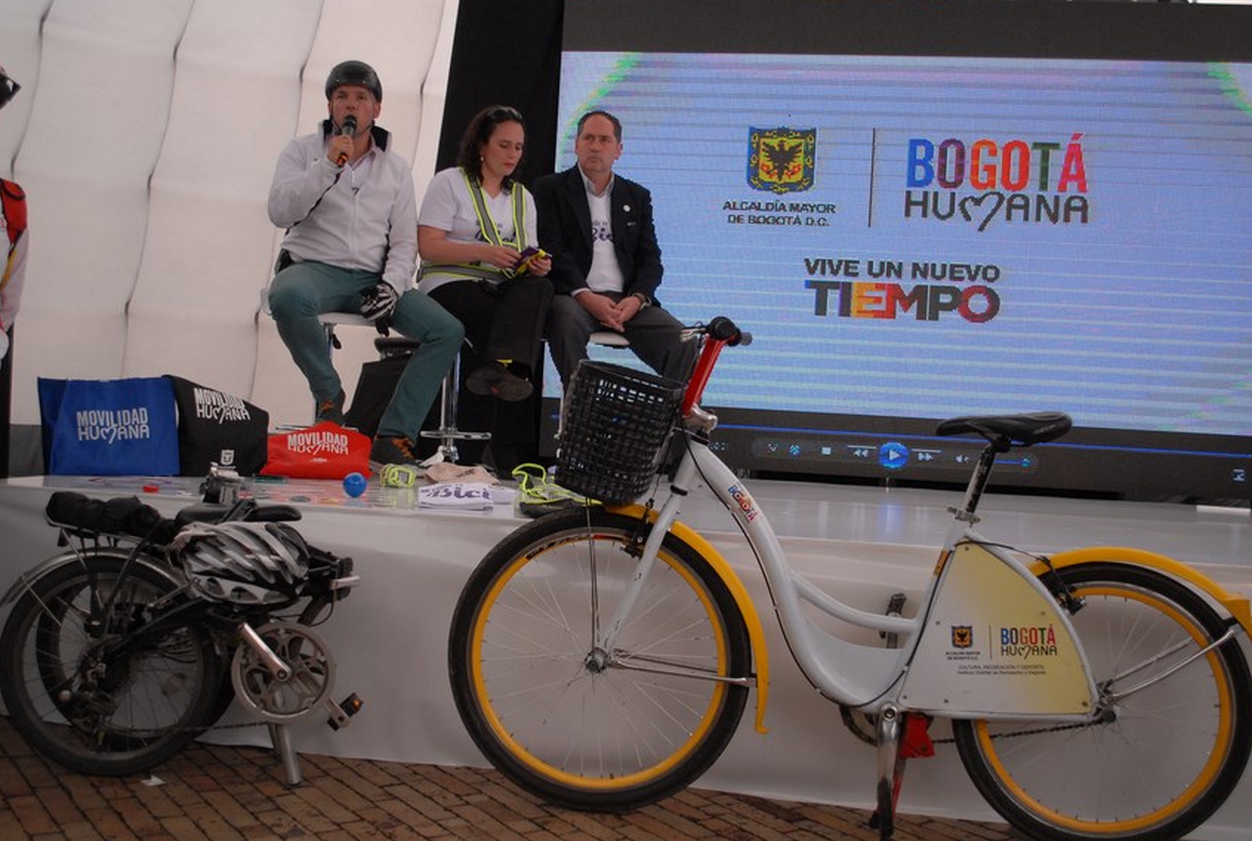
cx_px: 616
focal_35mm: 37
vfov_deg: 36.1
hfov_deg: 51.8
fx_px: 1289
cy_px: 422
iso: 640
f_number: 4
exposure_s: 1/200
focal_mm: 24
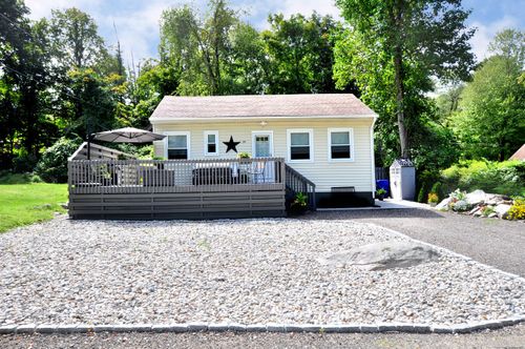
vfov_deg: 43.5
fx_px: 437
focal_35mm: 30
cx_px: 262
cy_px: 174
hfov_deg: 62.0
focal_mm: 20
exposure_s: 1/200
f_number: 7.1
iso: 200
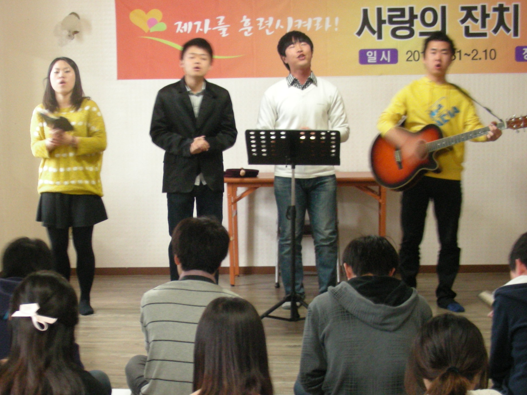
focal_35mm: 67
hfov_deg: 28.8
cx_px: 188
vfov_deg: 21.8
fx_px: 1020
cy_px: 283
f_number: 3.5
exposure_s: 1/8
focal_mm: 7.4
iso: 242
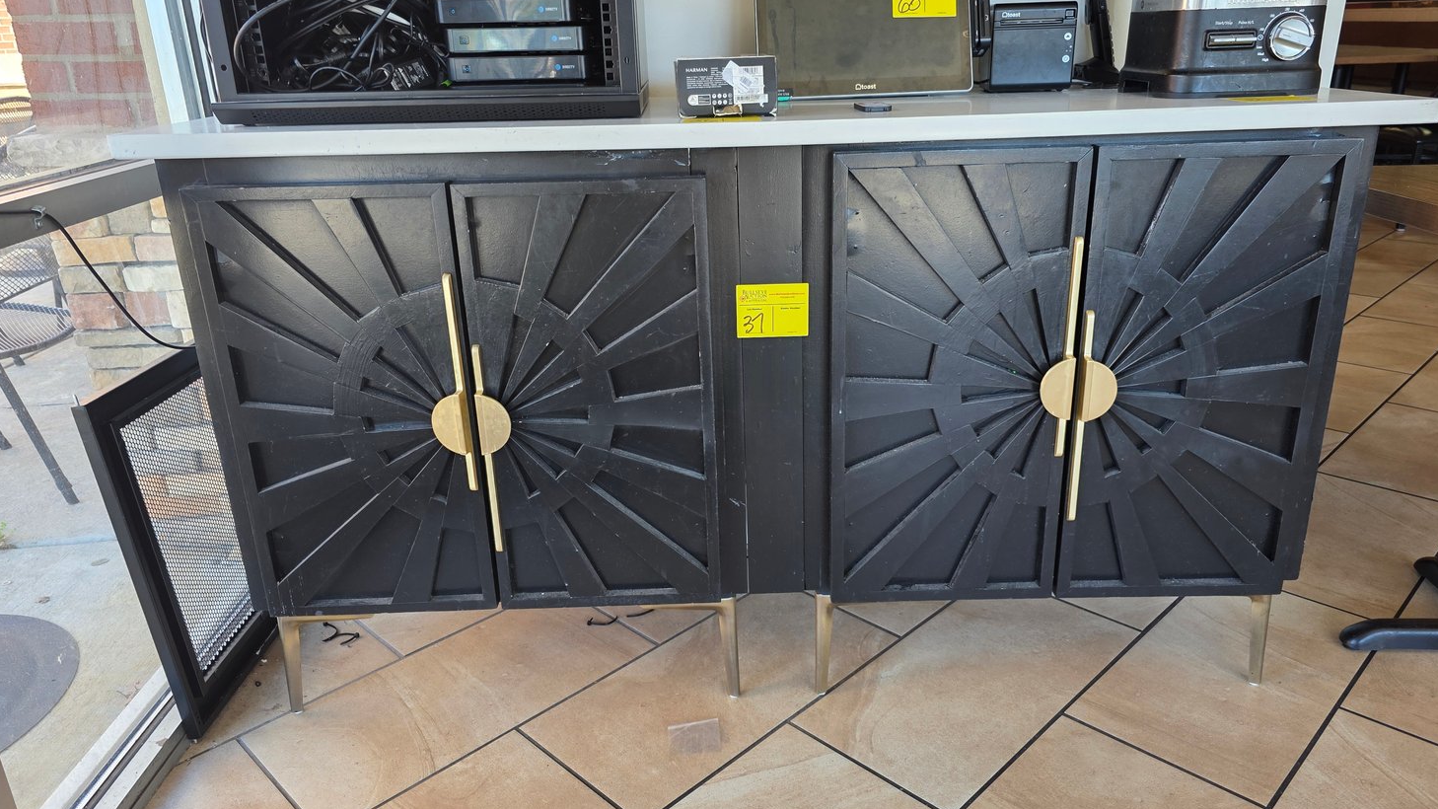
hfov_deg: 71.9
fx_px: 991
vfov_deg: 44.4
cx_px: 743
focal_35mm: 26
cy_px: 410
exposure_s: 1/120
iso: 80
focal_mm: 6.3
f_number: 1.7
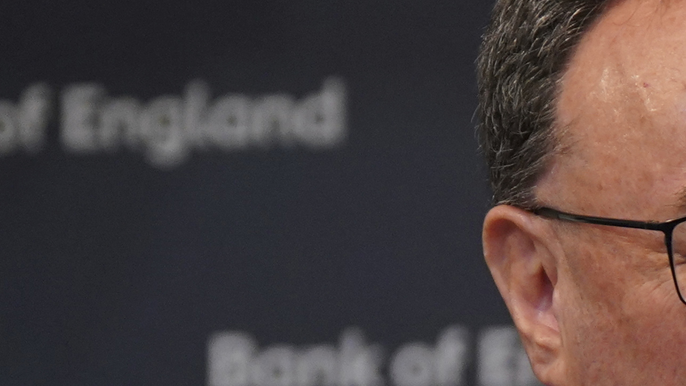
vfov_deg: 2.1
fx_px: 10587
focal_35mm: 582
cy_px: 659
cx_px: 911
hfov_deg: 3.7
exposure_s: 1/320
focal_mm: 119
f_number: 4
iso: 2500
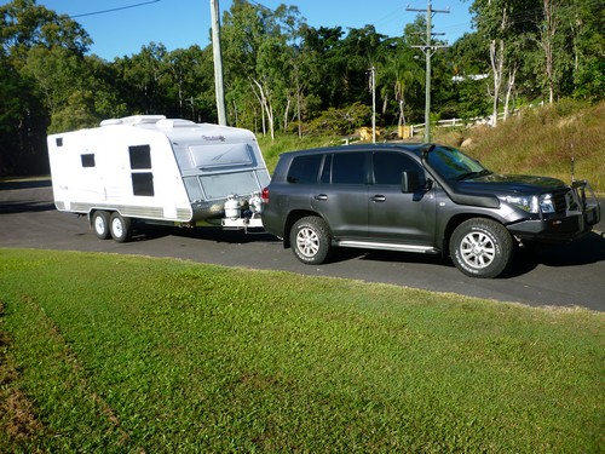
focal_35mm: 29
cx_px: 302
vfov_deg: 48.2
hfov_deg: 61.7
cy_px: 227
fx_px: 507
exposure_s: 1/500
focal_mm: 5.2
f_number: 3.5
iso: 80
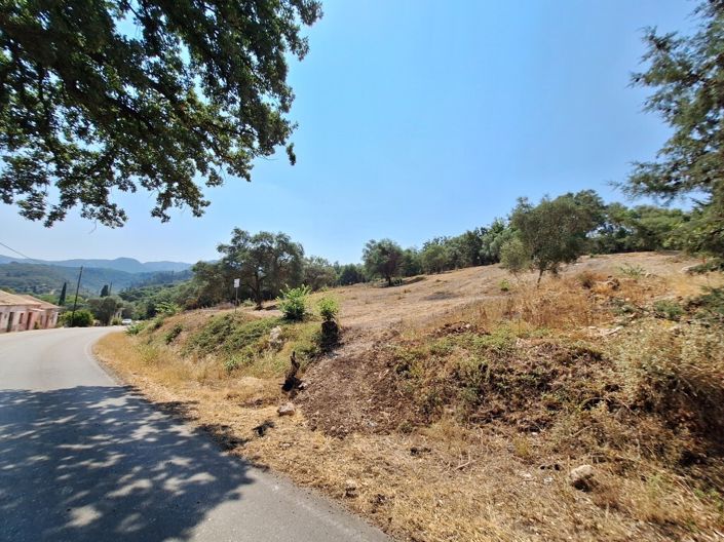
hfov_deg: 106.2
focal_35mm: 13
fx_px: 272
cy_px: 271
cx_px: 362
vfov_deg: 89.9
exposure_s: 1/3125
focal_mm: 1.74
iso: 40
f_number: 2.2
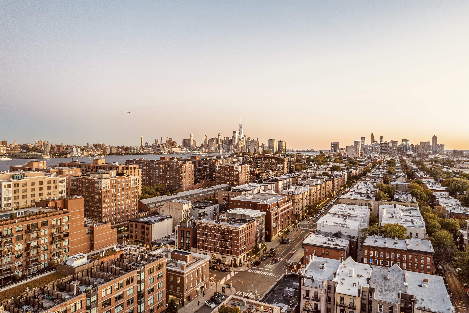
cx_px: 239
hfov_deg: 76.1
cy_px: 151
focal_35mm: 23
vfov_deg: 55.1
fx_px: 300
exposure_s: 1/15
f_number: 2.8
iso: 110
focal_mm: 8.38
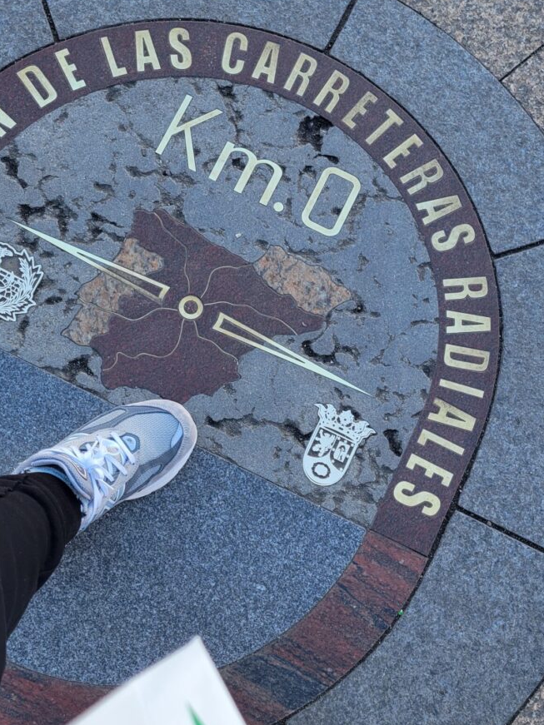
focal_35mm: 43
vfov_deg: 43.8
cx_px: 247
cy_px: 401
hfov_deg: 33.6
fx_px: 901
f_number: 1.8
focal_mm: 5.4
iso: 40
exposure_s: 1/286
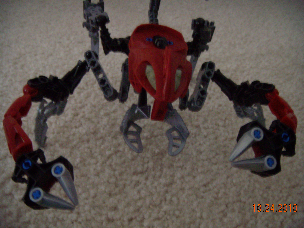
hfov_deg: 47.9
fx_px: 343
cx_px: 155
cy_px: 115
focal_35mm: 39
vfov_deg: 36.8
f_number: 3.5
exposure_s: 1/4
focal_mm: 6.4
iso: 257
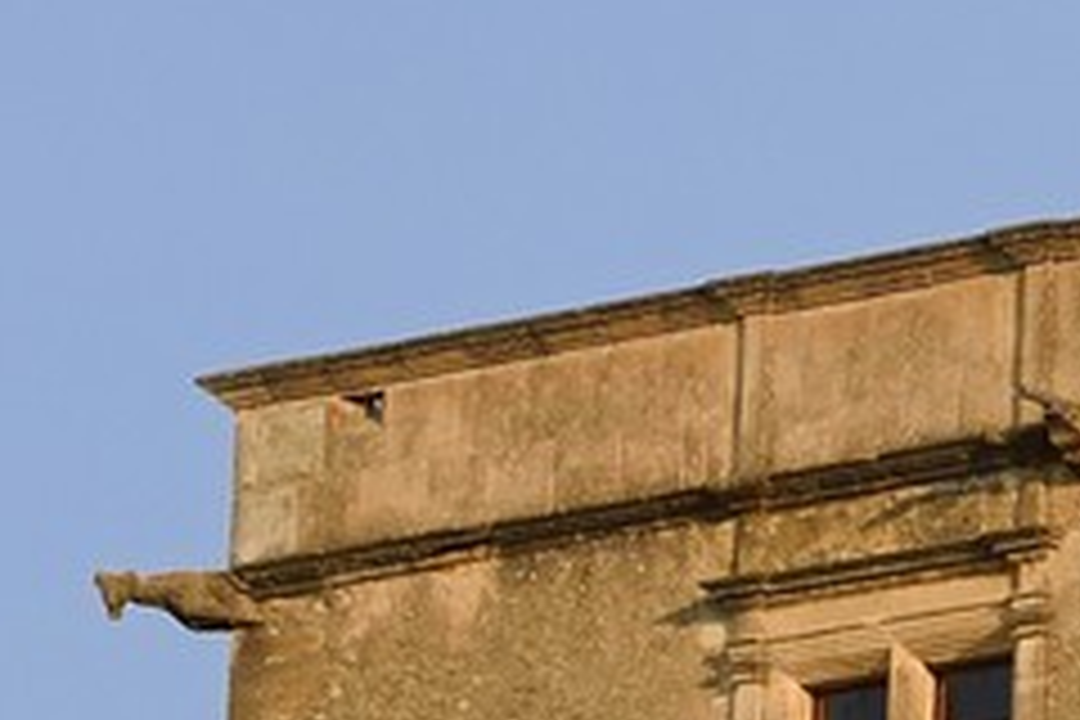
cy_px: 756
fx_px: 14009
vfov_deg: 2.9
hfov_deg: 4.2
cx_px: 3560
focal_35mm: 467
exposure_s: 1/200
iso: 200
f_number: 11
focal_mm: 70
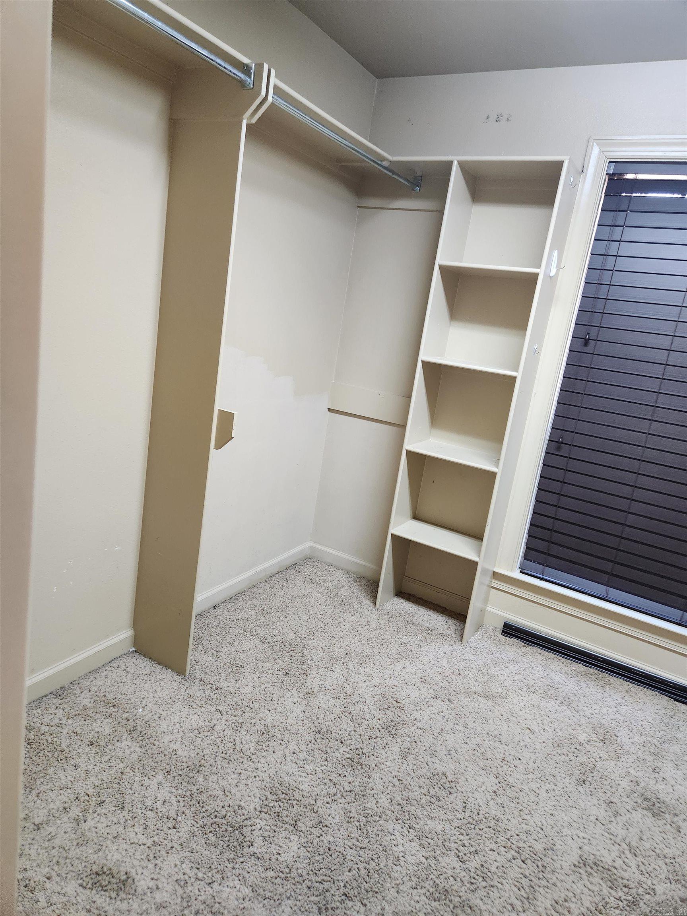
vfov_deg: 73.9
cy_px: 458
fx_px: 609
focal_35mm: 23
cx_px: 344
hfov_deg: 58.9
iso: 640
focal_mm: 5.4
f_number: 1.8
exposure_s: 1/120
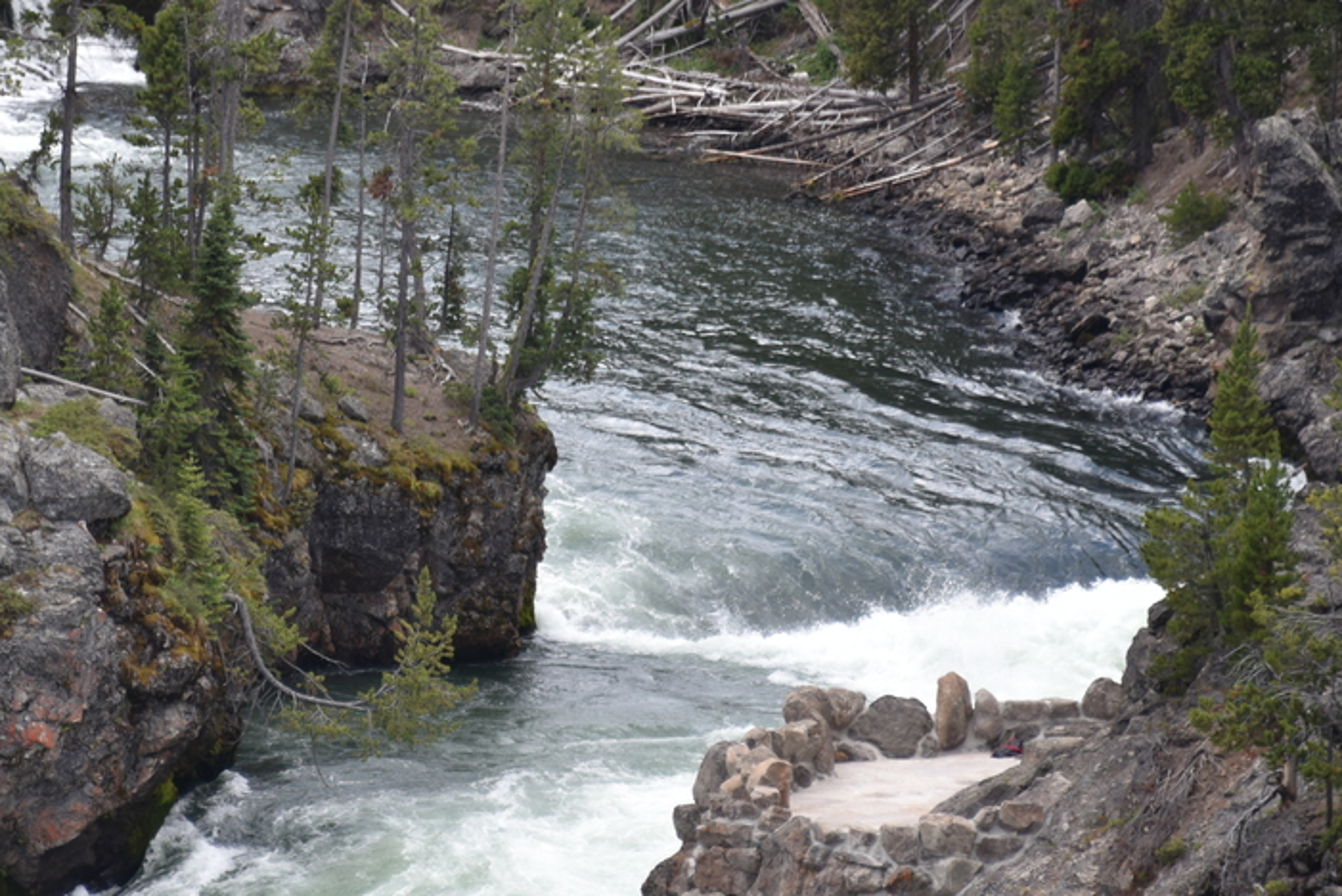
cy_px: 251
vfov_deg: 3.3
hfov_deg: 4.9
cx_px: 429
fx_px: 15662
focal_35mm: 420
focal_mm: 230
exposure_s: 1/500
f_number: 5.6
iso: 320
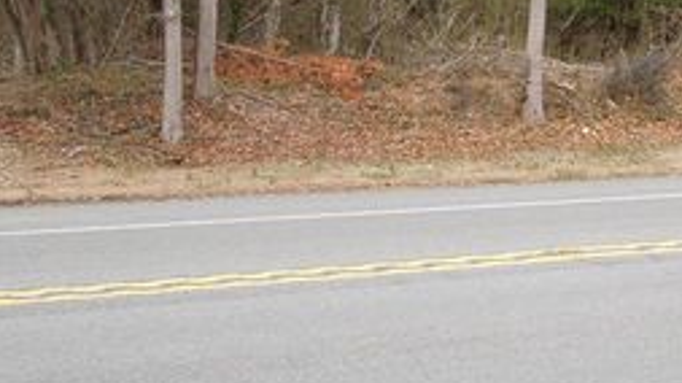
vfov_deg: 14.2
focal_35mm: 84
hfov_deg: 24.9
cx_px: 542
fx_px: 1518
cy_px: 1
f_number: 3.8
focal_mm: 7
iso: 100
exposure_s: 1/200
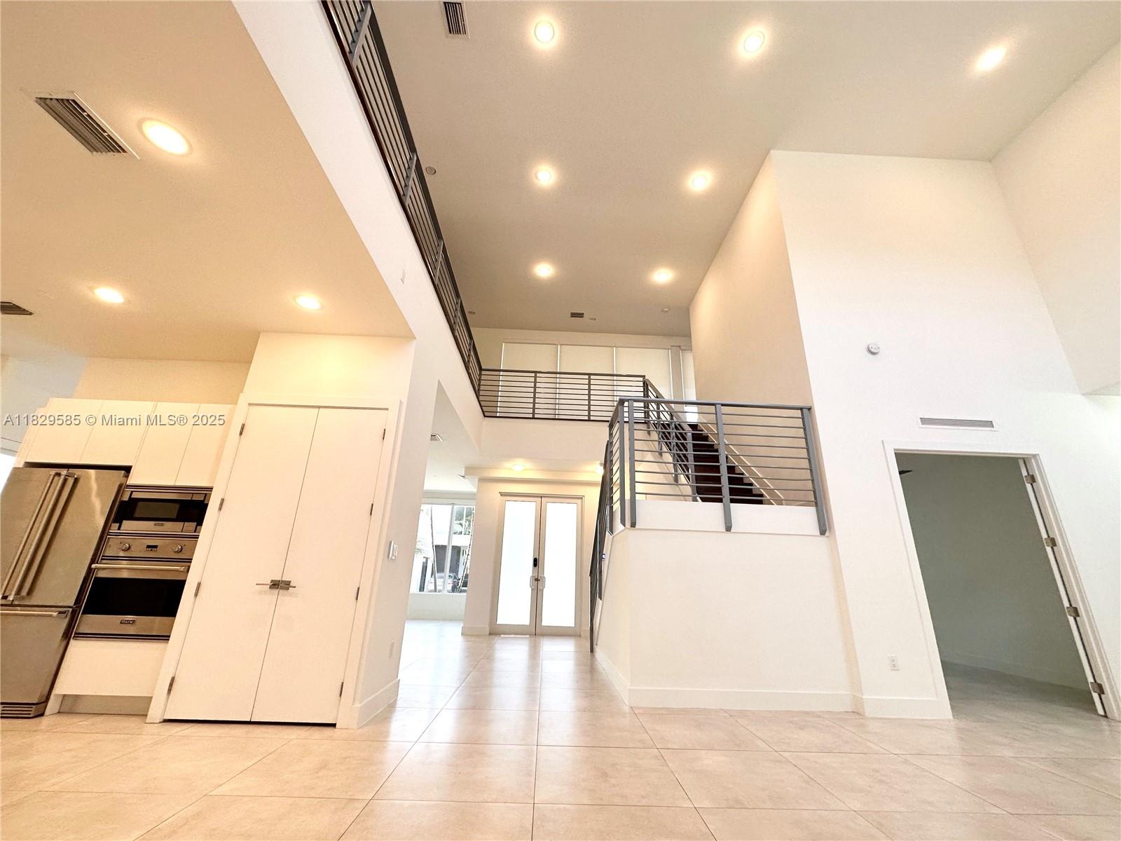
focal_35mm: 14
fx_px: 453
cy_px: 420
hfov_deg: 102.1
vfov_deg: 85.7
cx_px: 560
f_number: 2.2
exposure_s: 1/120
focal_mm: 2.22
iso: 100
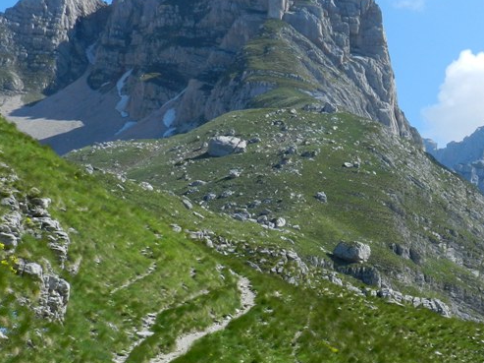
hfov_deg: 24.2
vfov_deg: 18.6
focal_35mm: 79
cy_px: 259
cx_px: 404
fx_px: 1104
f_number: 4.5
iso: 160
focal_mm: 6.7
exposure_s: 1/1000
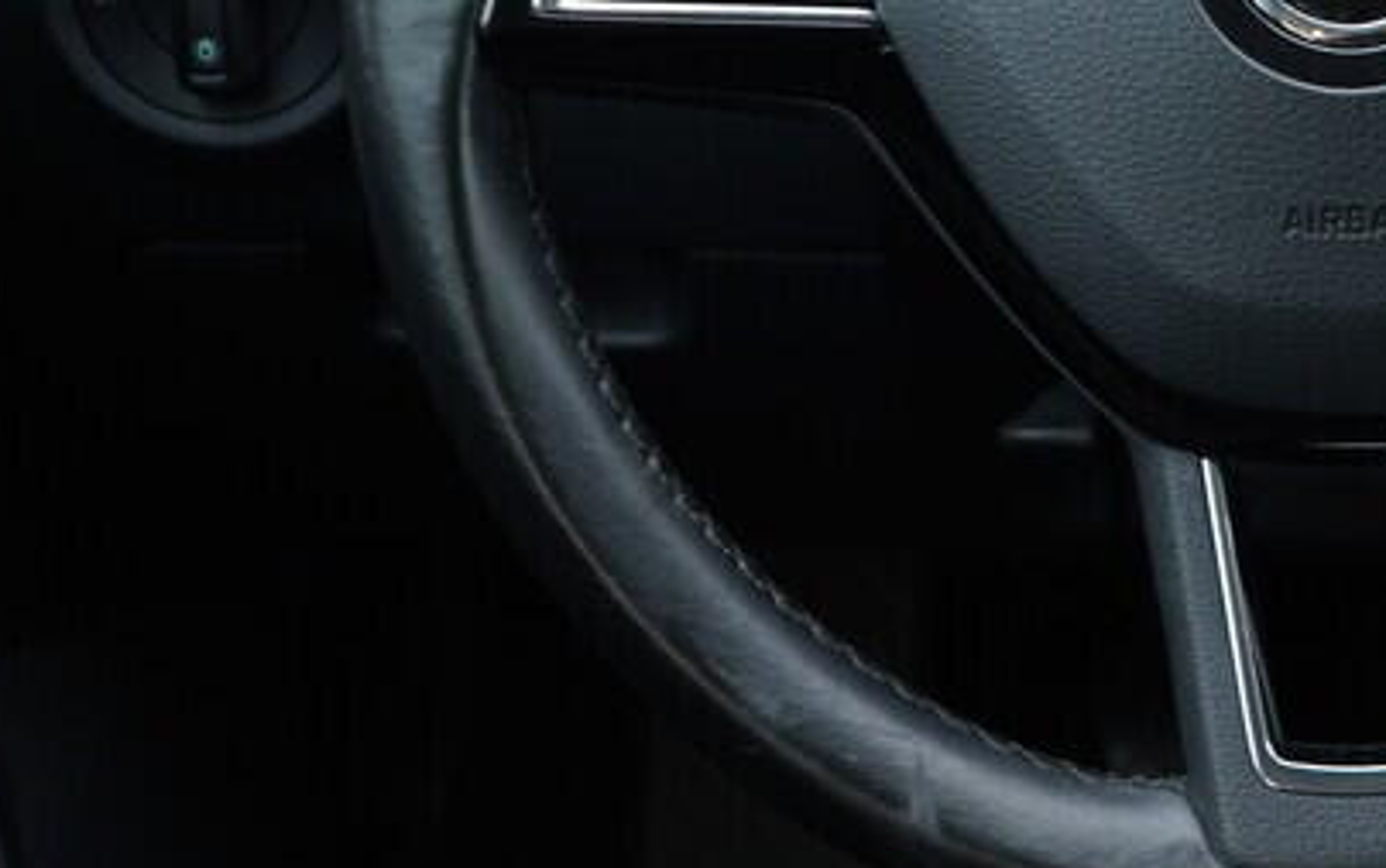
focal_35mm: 93
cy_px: -36
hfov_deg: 21.5
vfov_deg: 13.8
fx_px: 3515
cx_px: 1379
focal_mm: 24
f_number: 2.8
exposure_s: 1/40
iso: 200
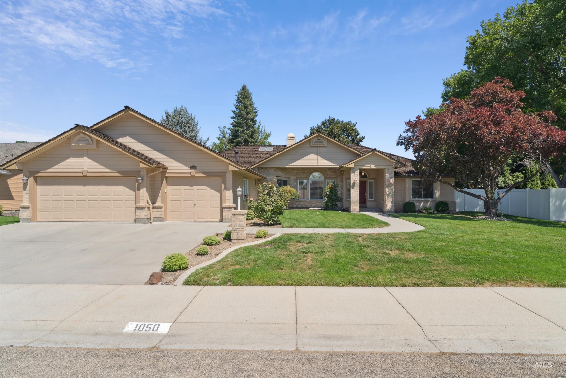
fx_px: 277
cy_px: 189
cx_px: 283
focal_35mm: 18
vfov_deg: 68.6
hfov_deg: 91.3
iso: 400
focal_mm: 17.6
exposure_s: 1/400
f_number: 13
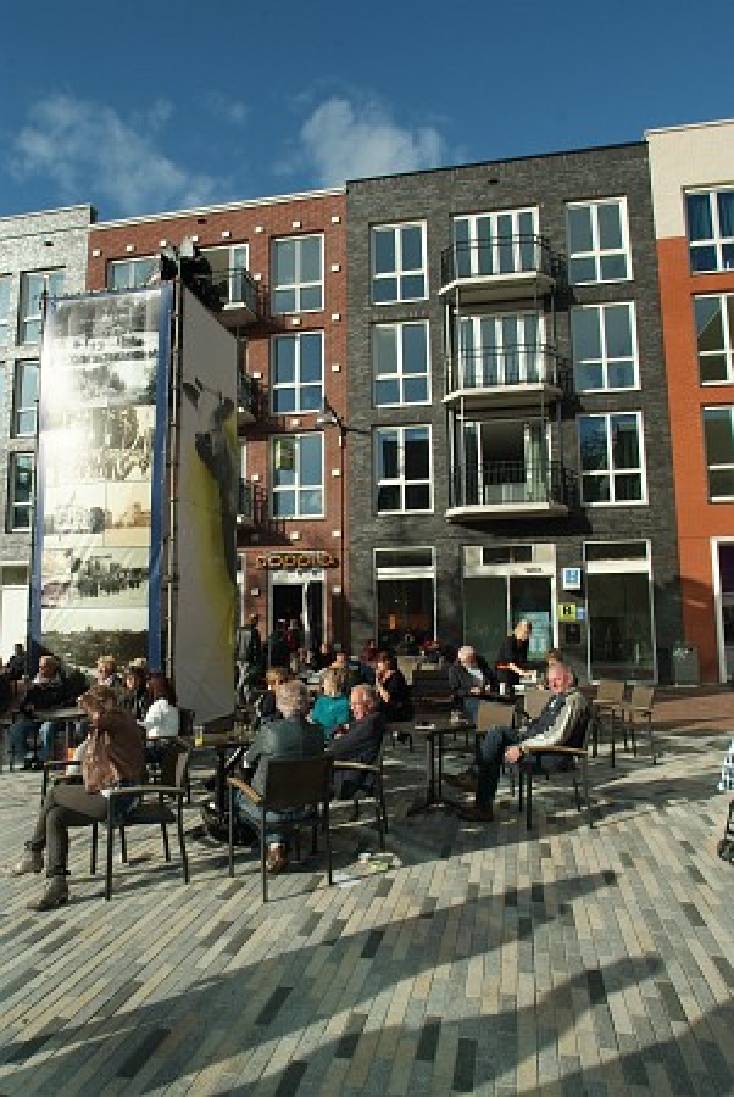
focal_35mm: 21
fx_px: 641
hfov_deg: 59.6
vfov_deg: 81.1
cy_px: 548
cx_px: 367
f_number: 6.7
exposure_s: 1/1000
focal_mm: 14
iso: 400
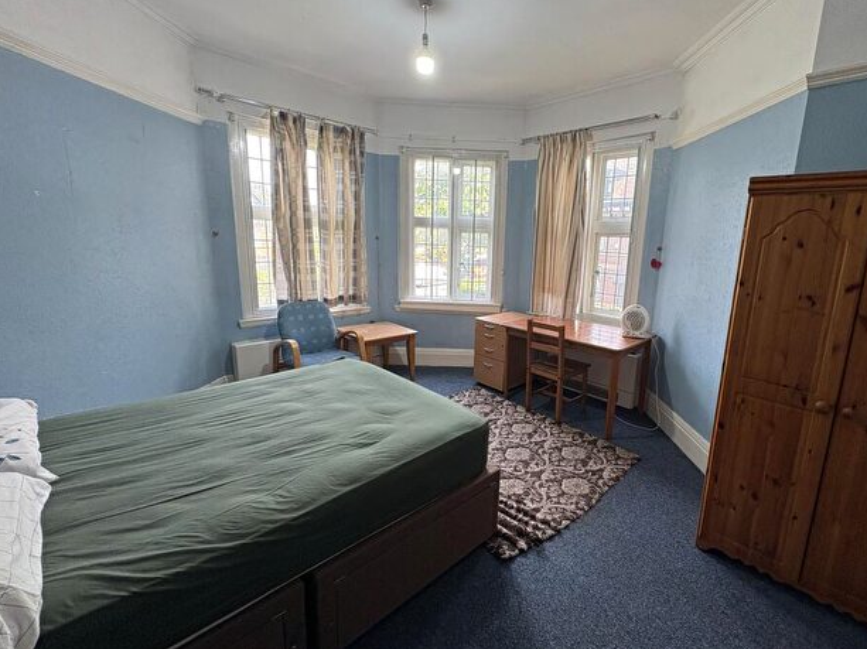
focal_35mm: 16
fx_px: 401
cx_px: 489
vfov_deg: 78.0
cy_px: 316
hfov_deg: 94.0
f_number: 2.2
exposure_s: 1/99
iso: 125
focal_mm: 2.22
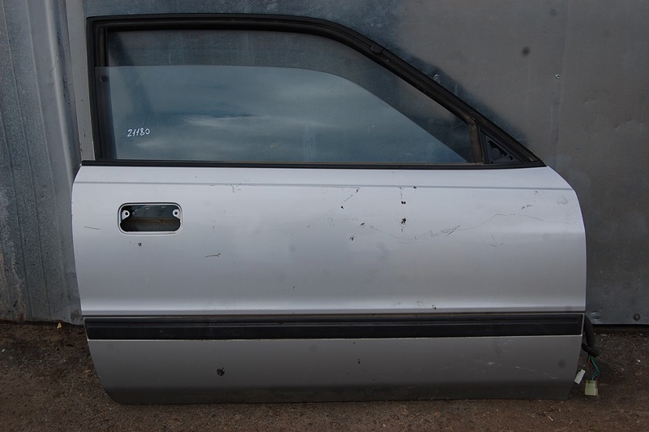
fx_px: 865
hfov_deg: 41.1
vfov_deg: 28.0
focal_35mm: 48
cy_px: 216
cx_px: 324
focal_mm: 32
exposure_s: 1/250
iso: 200
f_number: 8
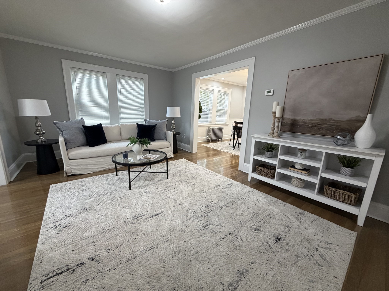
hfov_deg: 102.1
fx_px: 157
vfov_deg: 85.7
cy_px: 146
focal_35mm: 14
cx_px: 194
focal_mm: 2.22
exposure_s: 1/120
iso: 320
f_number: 2.2
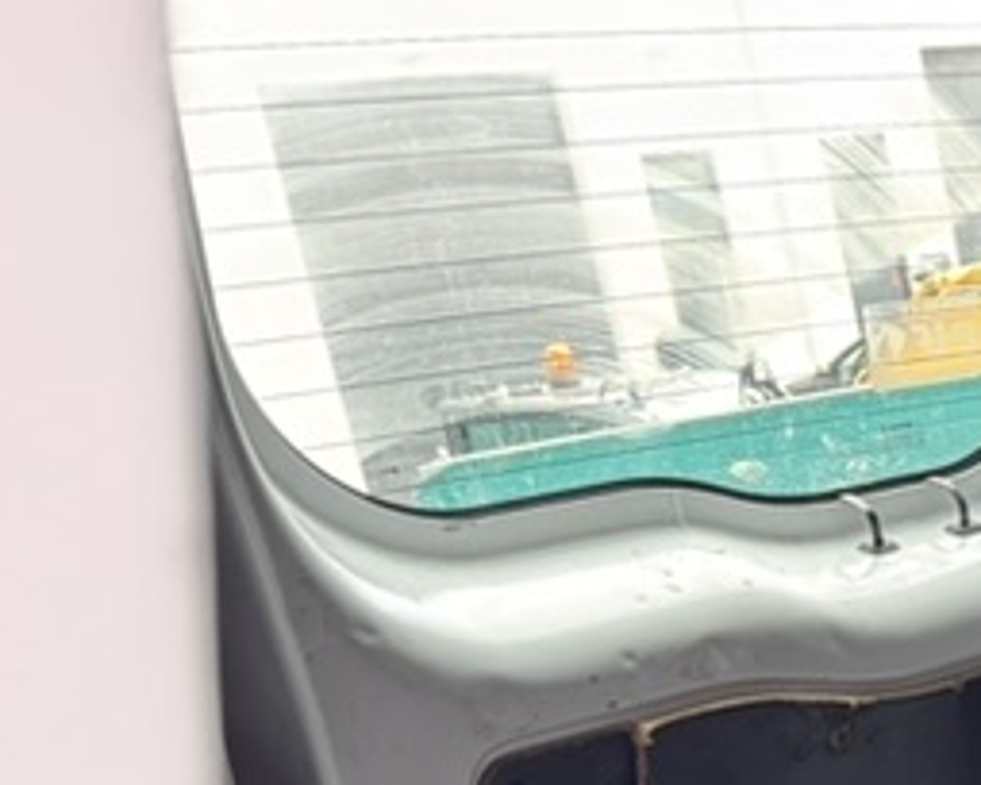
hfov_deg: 16.7
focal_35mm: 94
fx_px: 2729
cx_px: 1800
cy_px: 1408
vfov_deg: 14.4
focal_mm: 6.76
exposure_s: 1/118
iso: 200
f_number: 1.78
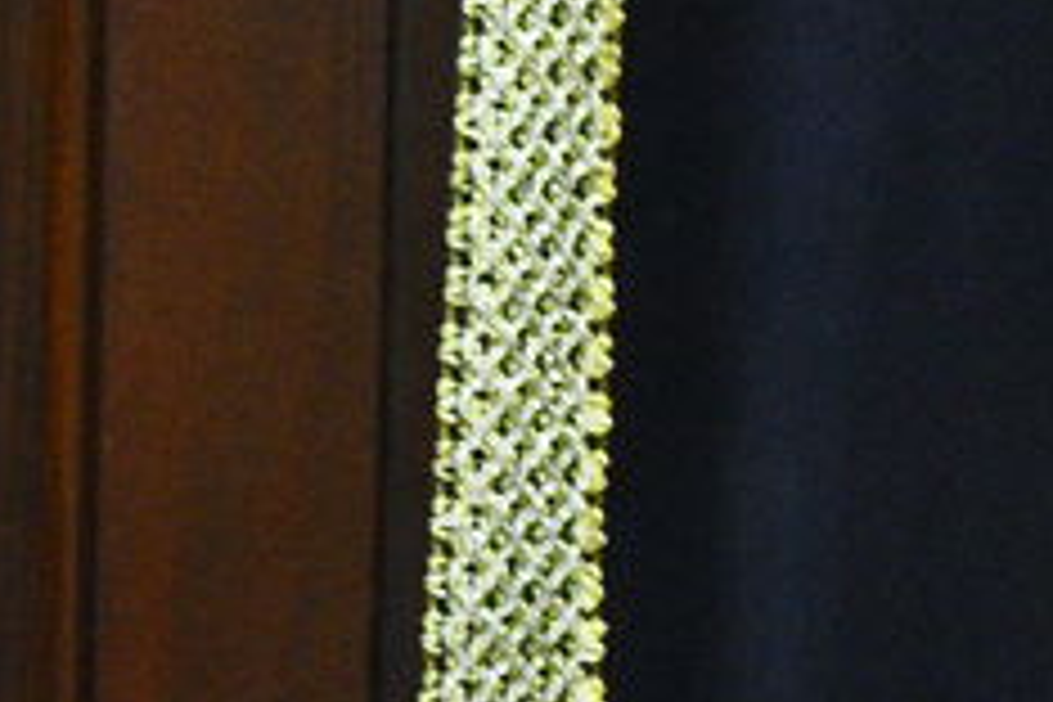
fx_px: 21000
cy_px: -722
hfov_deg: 2.8
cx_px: 3141
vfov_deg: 1.9
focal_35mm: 718
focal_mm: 120
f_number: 4
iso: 3200
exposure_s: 1/125
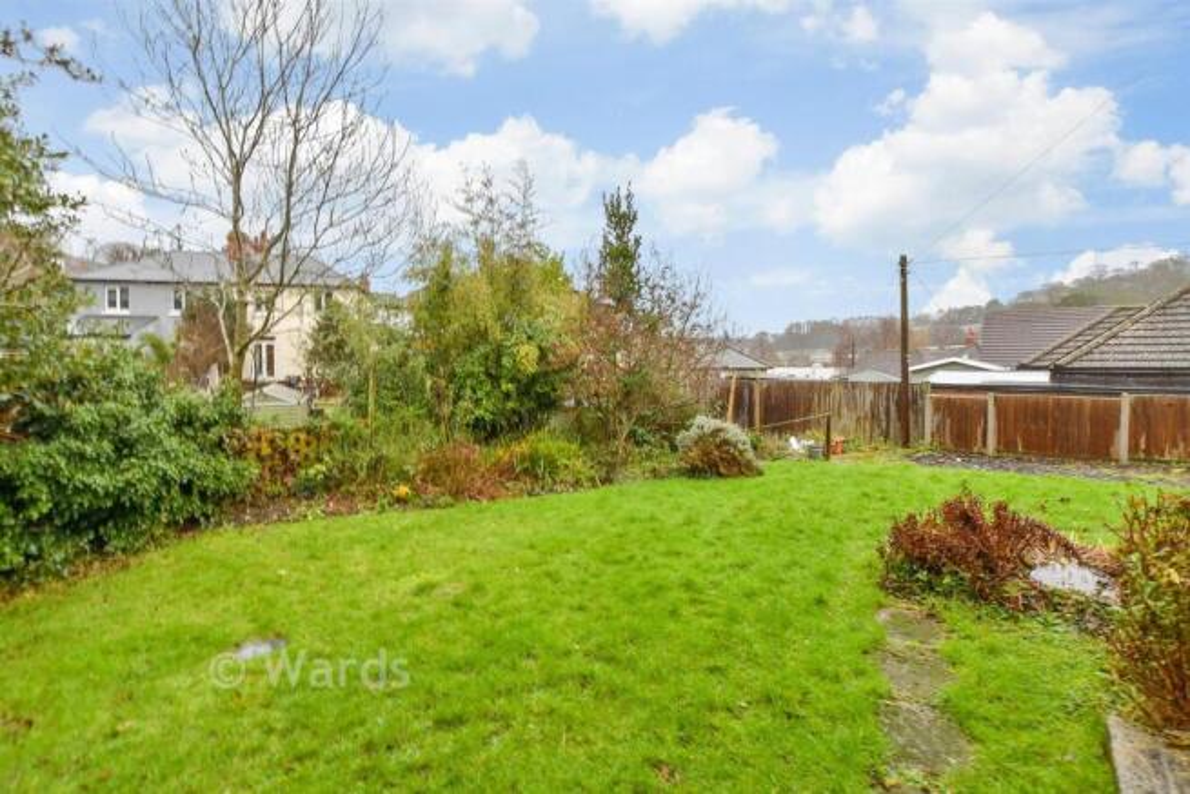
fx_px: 496
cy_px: 397
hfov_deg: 100.4
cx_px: 595
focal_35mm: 15
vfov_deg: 77.4
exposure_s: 1/10
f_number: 6.3
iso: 160
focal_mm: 10
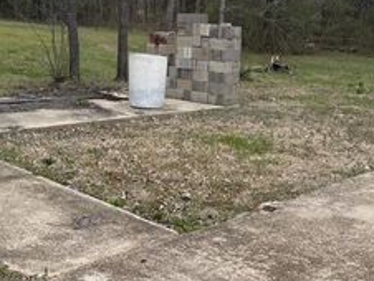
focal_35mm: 53
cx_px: 199
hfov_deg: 36.1
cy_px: 160
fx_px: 573
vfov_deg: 27.5
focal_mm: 6.76
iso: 80
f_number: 1.78
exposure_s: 1/494
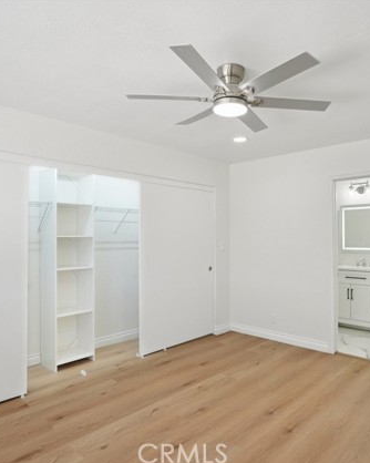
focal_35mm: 23
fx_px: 315
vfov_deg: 72.6
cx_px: 216
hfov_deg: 60.5
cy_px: 234
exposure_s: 1/60
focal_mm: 16
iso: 400
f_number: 8
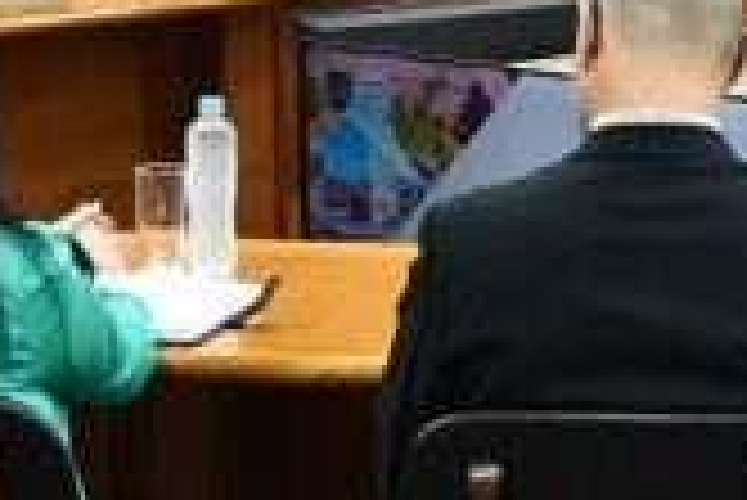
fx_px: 2160
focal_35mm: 104
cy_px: 41
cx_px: 706
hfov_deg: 19.2
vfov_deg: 13.1
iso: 1100
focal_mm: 24
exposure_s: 1/125
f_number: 4
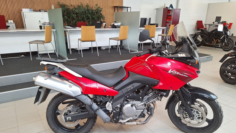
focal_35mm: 26
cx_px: 122
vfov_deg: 43.8
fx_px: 163
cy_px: 87
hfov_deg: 71.9
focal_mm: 5.54
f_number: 1.8
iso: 80
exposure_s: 1/60
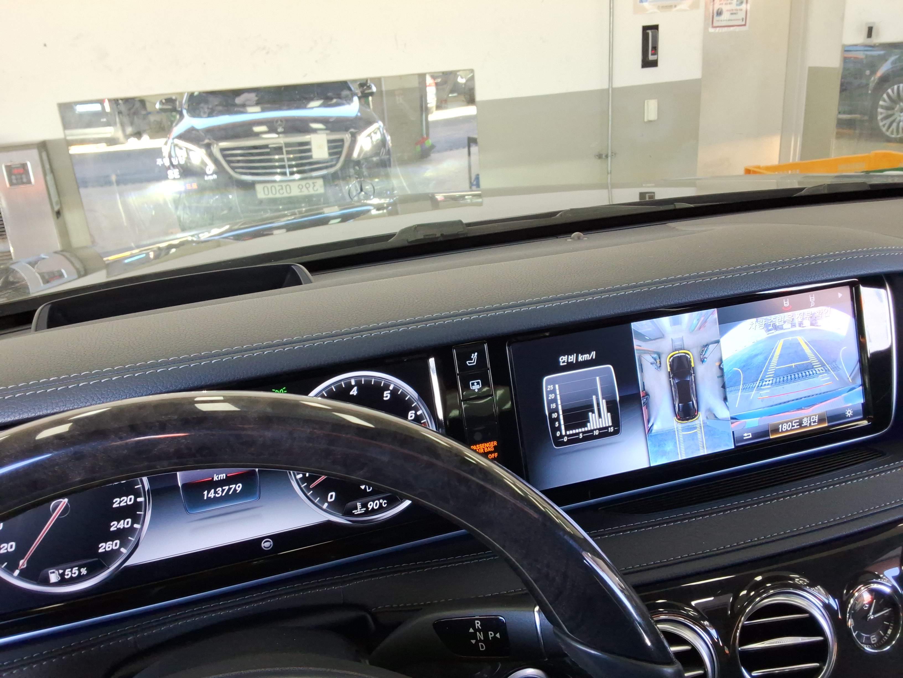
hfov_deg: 63.4
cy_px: 339
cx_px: 452
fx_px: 730
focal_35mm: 28
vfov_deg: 49.7
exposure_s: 1/60
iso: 57
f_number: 1.9
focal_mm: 2.91
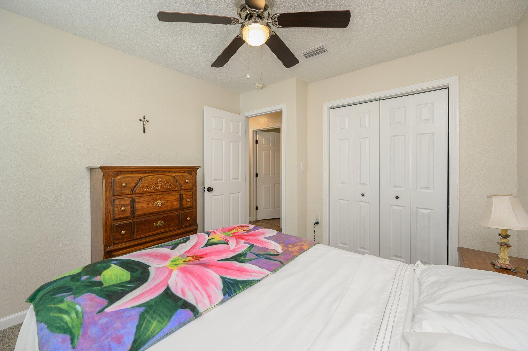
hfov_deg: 104.3
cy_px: 176
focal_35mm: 14
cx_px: 264
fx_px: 205
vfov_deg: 81.1
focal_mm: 14
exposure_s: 1/25
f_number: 7.1
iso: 320
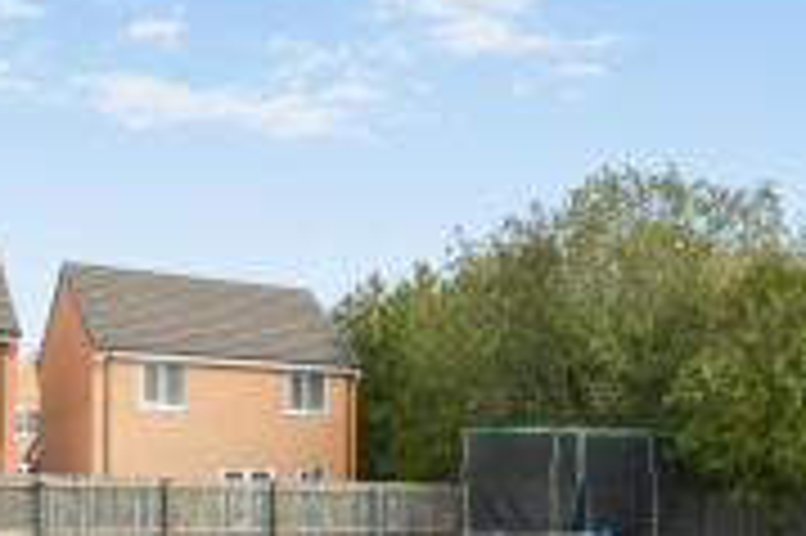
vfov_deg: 32.0
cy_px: 466
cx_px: 324
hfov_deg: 48.2
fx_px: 895
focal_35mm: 40
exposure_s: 1/200
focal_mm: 15
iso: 100
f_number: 8
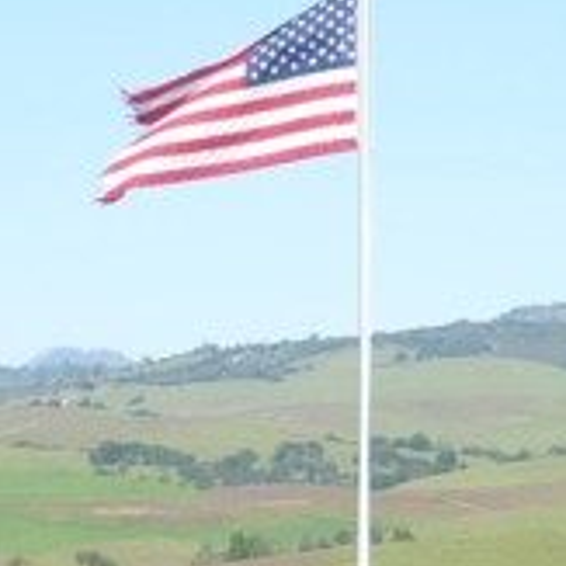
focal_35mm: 355
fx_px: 6567
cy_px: 486
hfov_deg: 4.9
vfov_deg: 4.9
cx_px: 330
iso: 100
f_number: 5.3
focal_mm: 18.2
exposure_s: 1/400
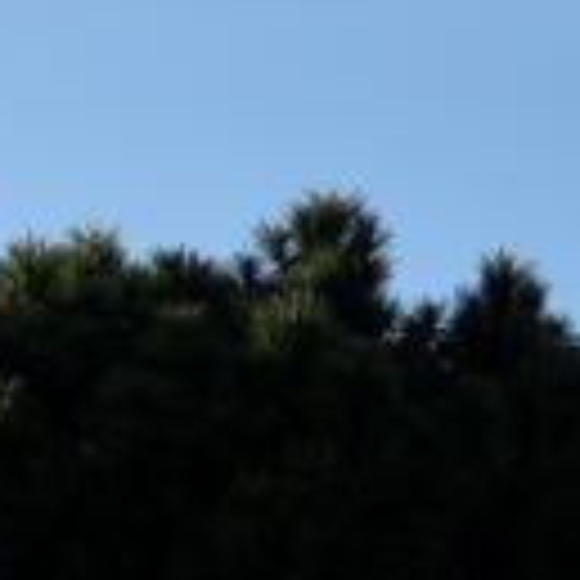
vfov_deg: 6.6
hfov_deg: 6.8
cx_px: 193
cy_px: 1059
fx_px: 4891
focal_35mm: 258
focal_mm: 50
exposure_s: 1/1000
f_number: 5.6
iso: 100
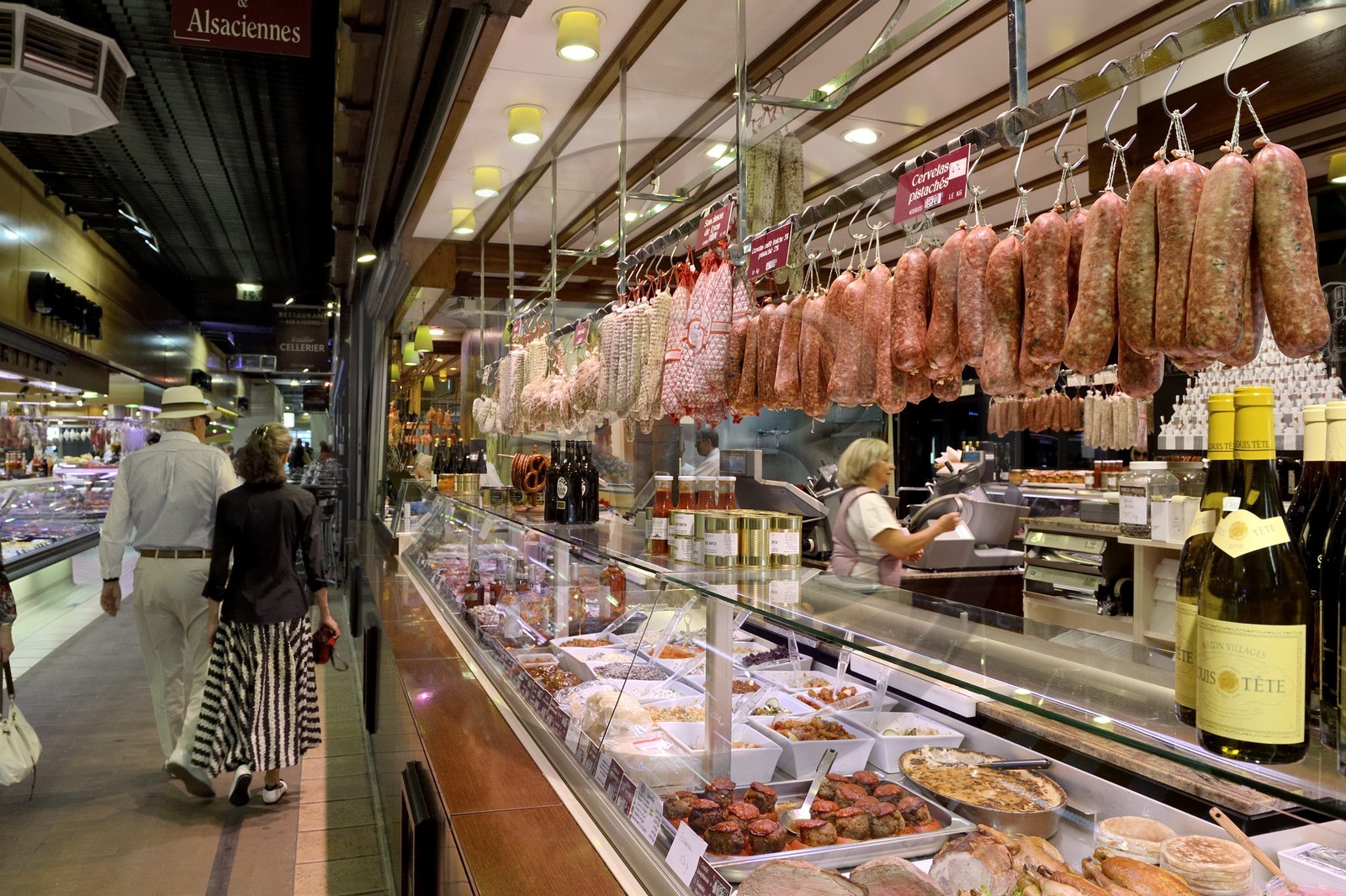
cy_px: 448
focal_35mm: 24
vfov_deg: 53.1
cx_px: 673
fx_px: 897
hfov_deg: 73.8
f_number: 8
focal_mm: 24
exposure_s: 1/80
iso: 800
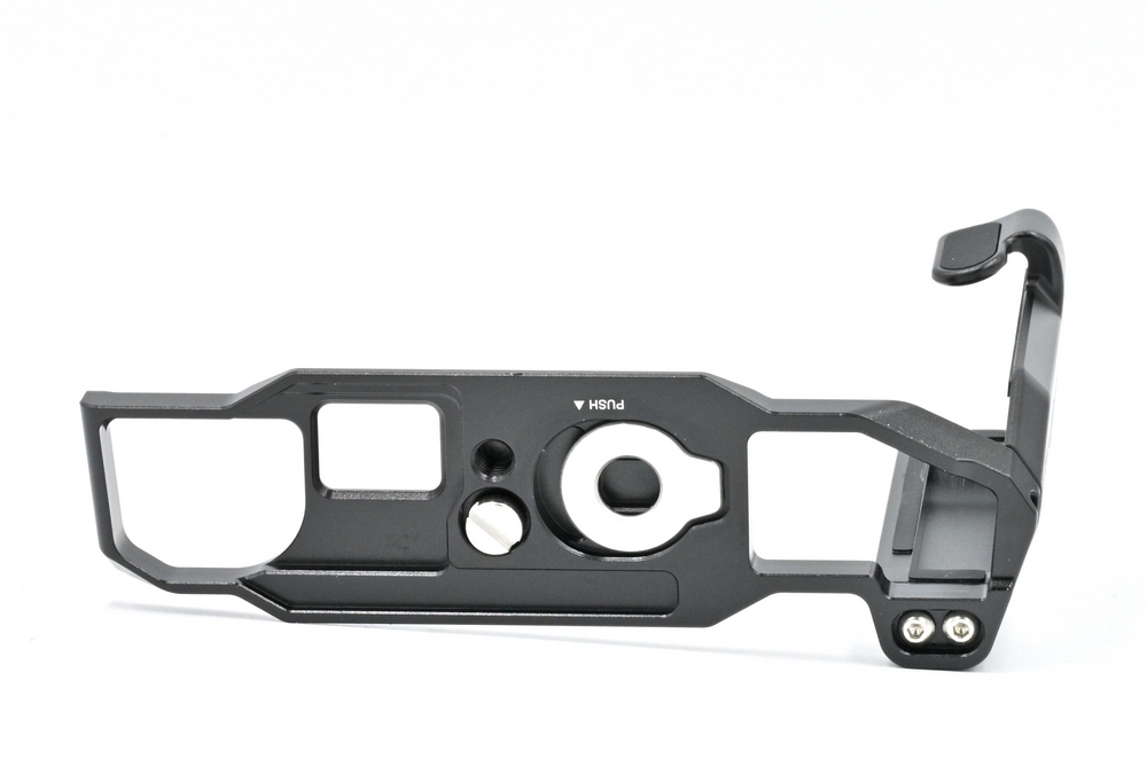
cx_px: 574
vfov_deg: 13.1
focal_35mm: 105
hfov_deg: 19.4
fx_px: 3347
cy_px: 383
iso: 640
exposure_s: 1/80
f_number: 25
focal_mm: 105
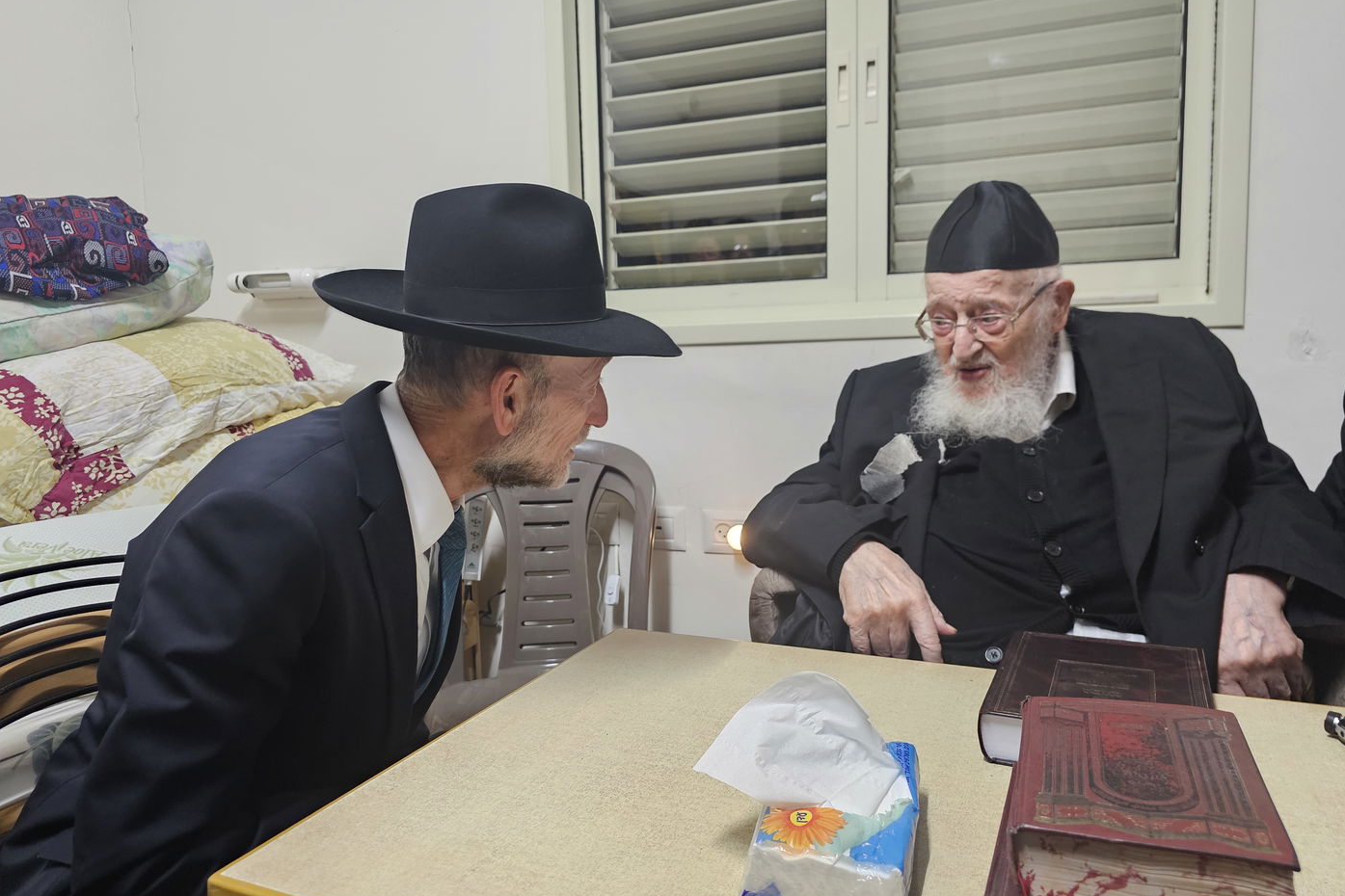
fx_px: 897
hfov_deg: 73.7
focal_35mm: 24
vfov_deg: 53.1
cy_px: 439
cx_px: 674
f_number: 1.7
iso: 640
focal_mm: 6.3
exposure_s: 1/50
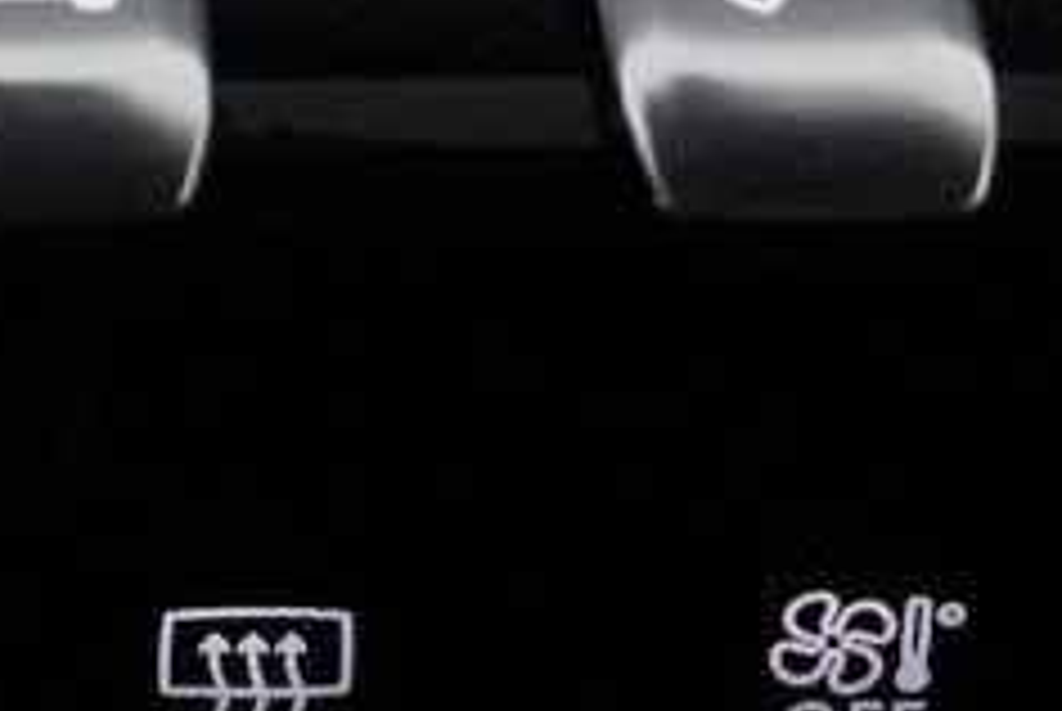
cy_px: -1642
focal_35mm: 192
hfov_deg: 10.5
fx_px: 5671
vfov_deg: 6.4
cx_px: -346
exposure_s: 1/80
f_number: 9
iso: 12800
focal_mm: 28
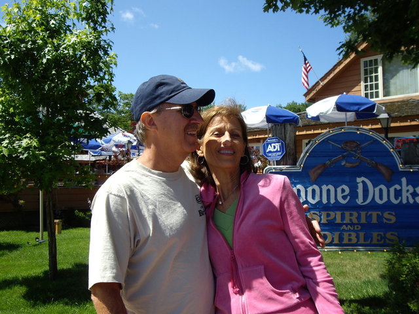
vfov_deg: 37.7
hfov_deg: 49.0
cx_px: 210
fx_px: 460
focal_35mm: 38
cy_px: 157
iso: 50
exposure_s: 1/250
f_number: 4.3
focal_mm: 6.2
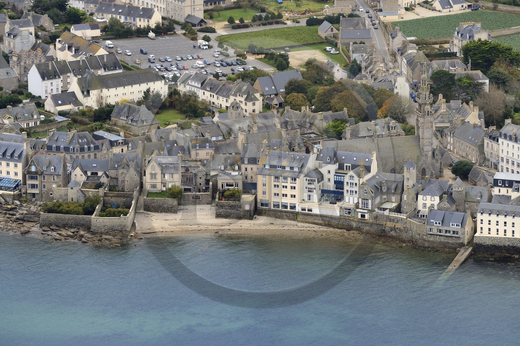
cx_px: 260
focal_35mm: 160
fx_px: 2310
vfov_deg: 8.6
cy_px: 173
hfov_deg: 12.8
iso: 800
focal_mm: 160
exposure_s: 1/1000
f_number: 7.1
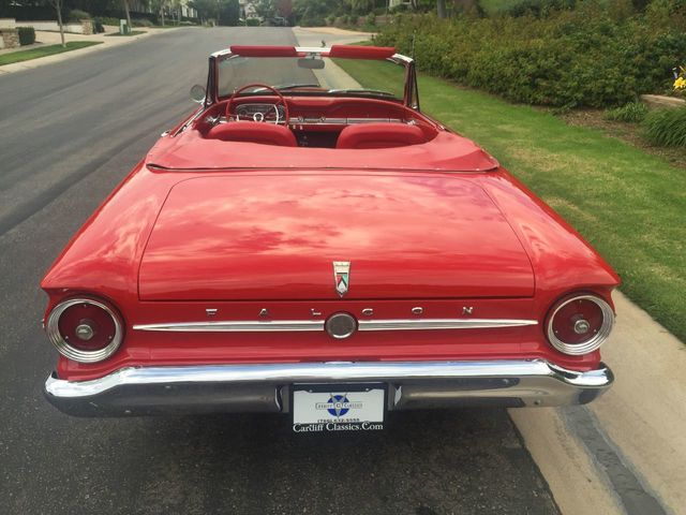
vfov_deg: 48.2
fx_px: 575
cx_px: 343
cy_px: 258
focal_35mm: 29
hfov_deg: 61.7
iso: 32
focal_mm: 4.15
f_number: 2.2
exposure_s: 1/373
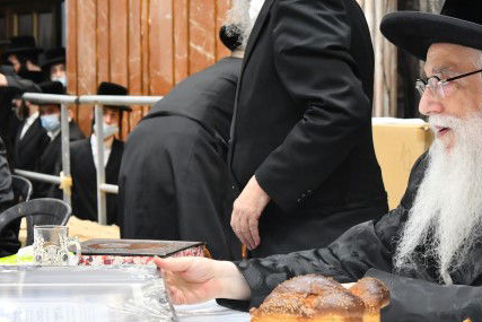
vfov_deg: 11.4
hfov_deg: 16.9
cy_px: 124
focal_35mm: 120
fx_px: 1607
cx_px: 106
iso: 1600
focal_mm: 50
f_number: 5.6
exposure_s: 1/100
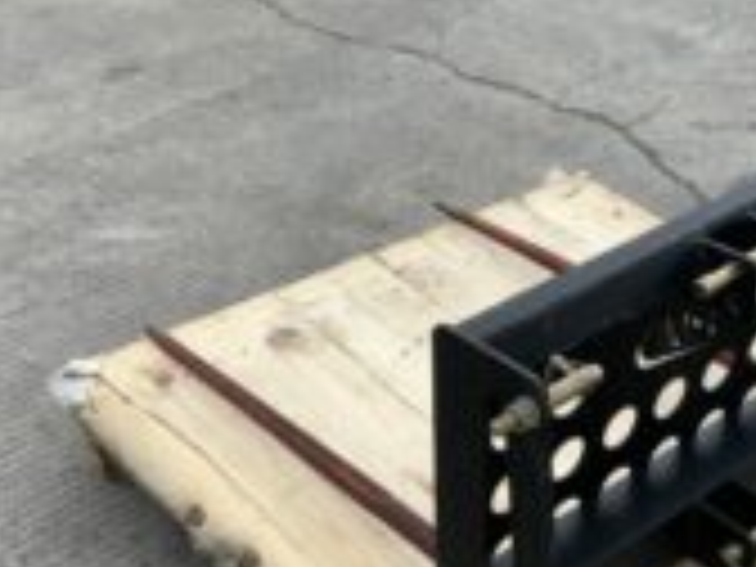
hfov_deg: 30.6
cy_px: 441
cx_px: 585
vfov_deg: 23.4
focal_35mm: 62
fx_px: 1354
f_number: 1.8
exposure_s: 1/465
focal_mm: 3
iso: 16
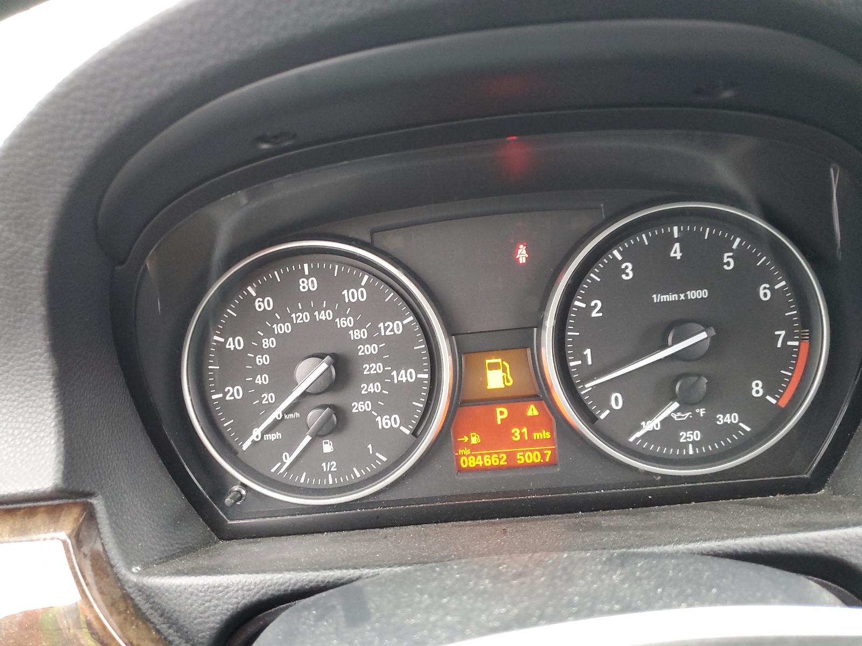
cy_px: 323
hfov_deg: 67.3
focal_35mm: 26
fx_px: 647
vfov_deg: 53.1
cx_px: 431
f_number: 1.5
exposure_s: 1/60.2
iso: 252
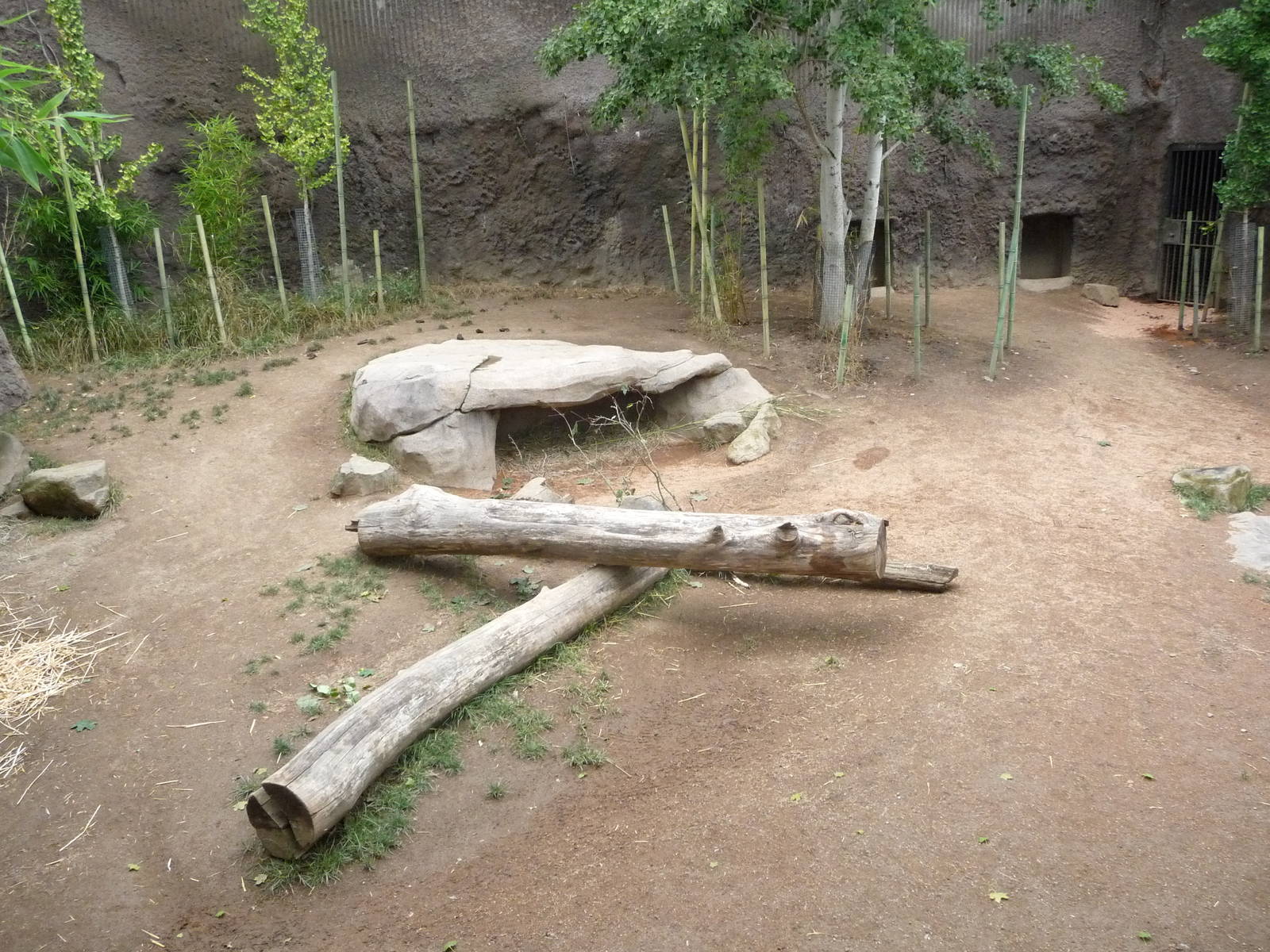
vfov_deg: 46.8
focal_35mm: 30
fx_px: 1101
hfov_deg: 60.0
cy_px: 476
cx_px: 635
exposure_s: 1/400
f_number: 3.4
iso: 400
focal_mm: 5
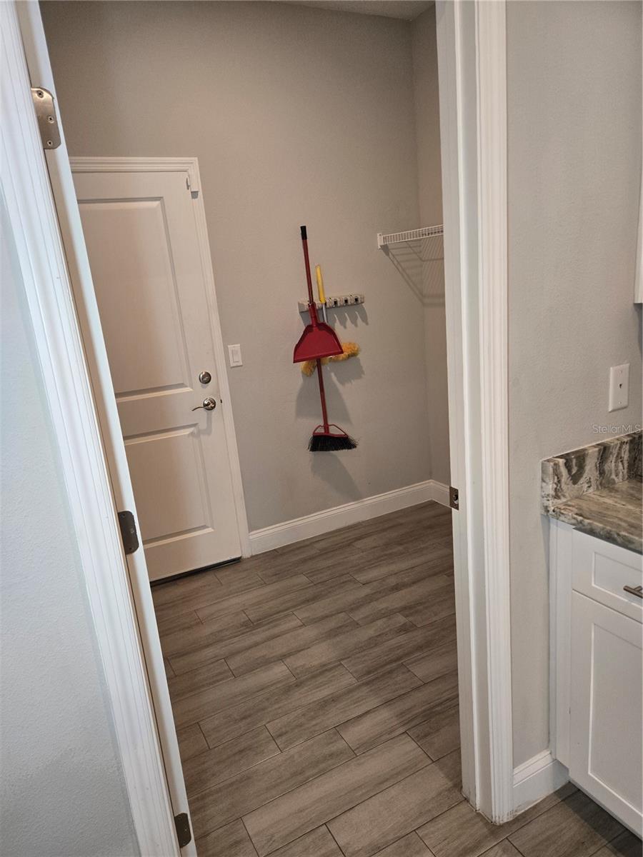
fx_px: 570
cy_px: 428
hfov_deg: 58.9
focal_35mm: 23
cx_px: 322
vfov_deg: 73.9
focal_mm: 5.4
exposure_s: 1/120
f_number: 1.8
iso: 250
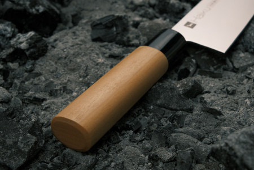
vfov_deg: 16.5
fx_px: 586
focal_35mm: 83
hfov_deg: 24.5
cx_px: 127
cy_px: 85
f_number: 10
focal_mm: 55
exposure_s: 1/125
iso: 1250
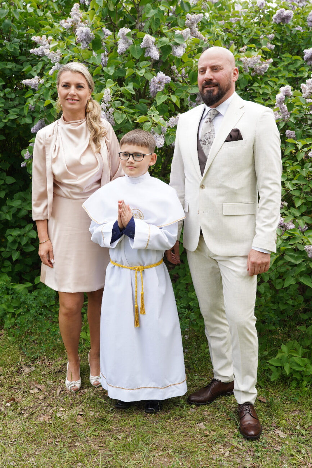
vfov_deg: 50.7
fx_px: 494
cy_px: 234
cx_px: 156
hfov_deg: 35.1
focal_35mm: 38
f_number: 5.6
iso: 160
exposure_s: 1/160
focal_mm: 38
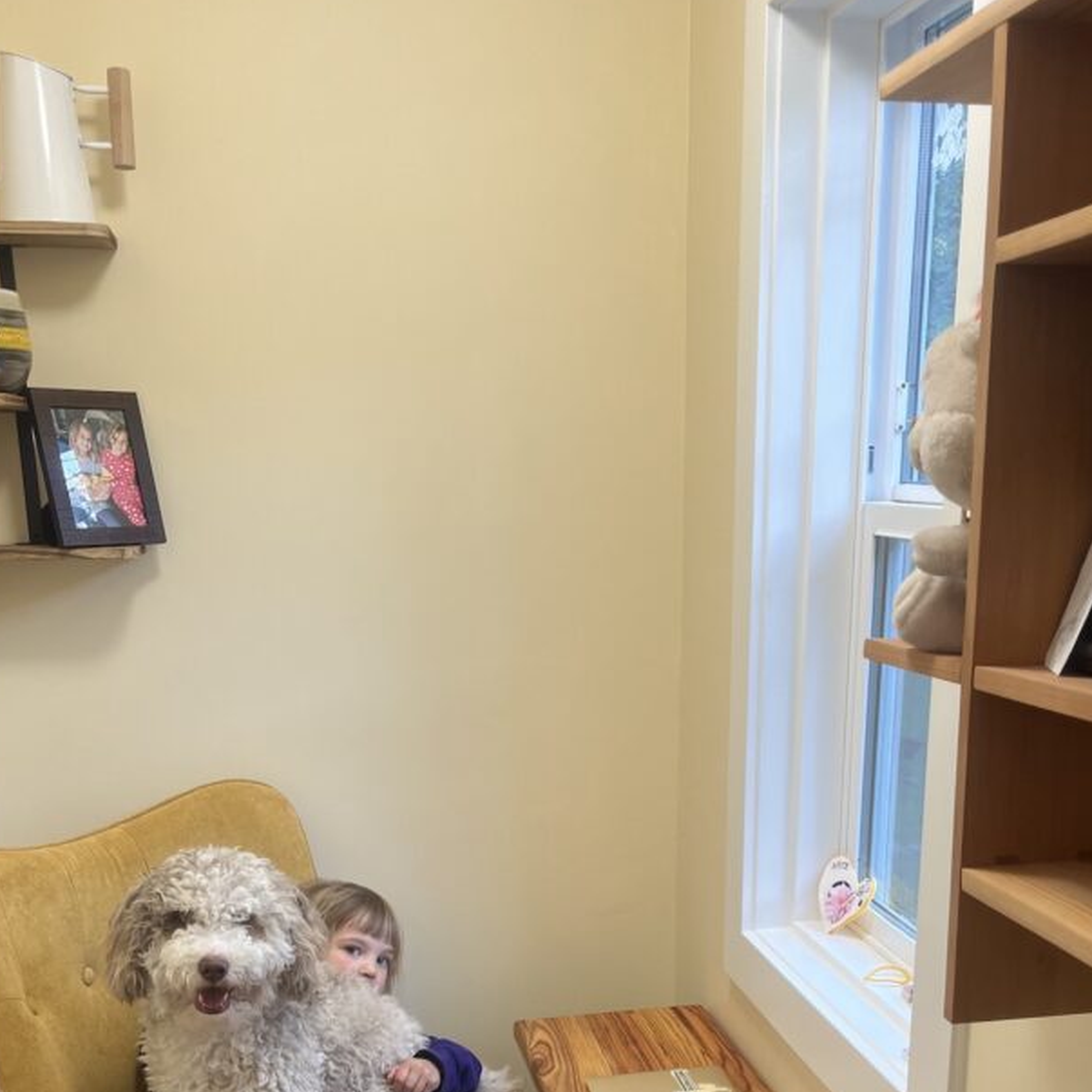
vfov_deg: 41.3
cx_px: 556
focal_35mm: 39
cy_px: 844
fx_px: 1392
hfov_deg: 42.8
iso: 80
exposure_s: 1/60
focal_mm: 5.1
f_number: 1.6
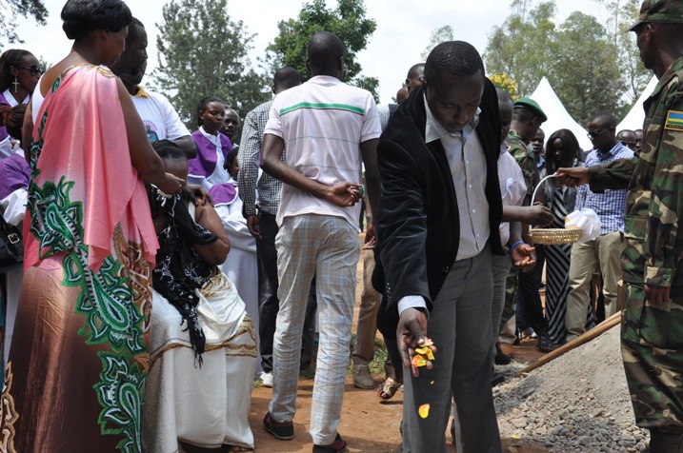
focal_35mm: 45
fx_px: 853
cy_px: 226
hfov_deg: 43.7
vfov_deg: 29.8
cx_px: 342
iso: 500
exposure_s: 1/400
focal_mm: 30
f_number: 10
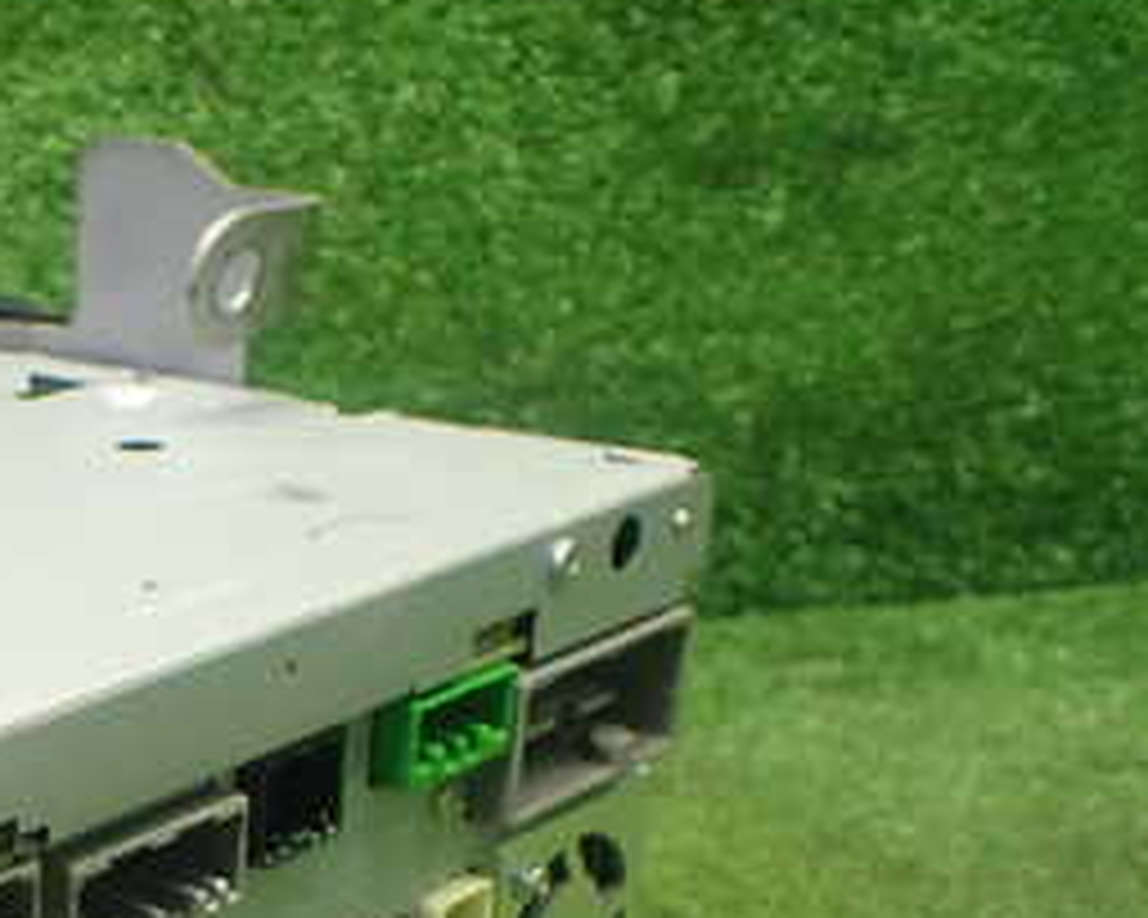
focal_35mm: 69
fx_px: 2344
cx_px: -185
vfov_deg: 21.2
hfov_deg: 25.1
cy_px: 981
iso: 640
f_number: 2.3
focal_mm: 5.4
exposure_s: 1/125
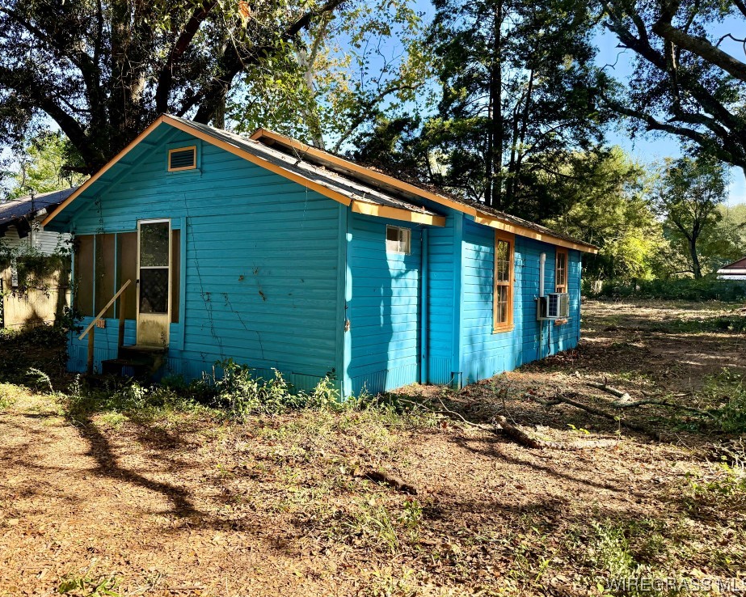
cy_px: 292
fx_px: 574
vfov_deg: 54.9
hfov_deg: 65.9
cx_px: 342
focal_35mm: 26
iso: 100
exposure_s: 1/1005
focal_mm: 6.76
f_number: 1.78
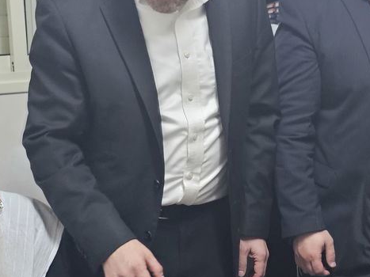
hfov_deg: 27.9
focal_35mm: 69
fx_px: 737
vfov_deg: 21.2
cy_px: 184
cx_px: 255
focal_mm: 6.3
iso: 500
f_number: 1.7
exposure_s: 1/100
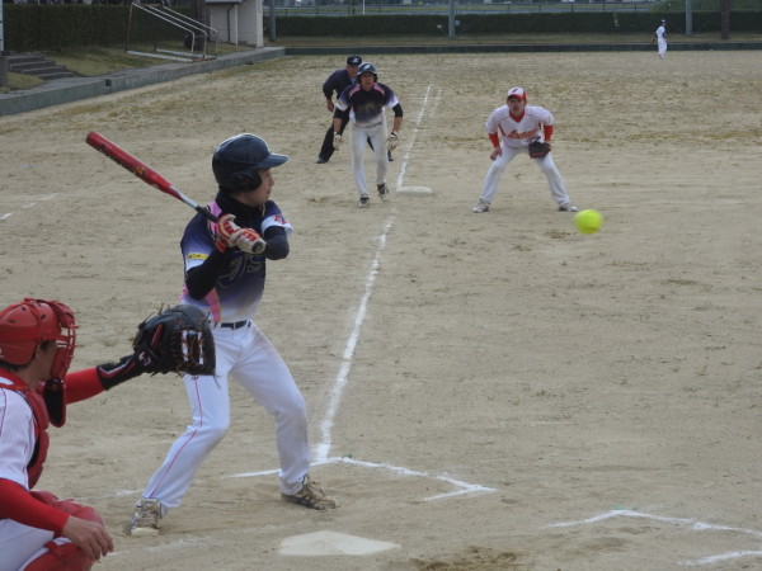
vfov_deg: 12.9
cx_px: 381
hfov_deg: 17.1
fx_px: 2531
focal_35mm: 115
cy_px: 286
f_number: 5
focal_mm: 20.6
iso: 100
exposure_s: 1/500
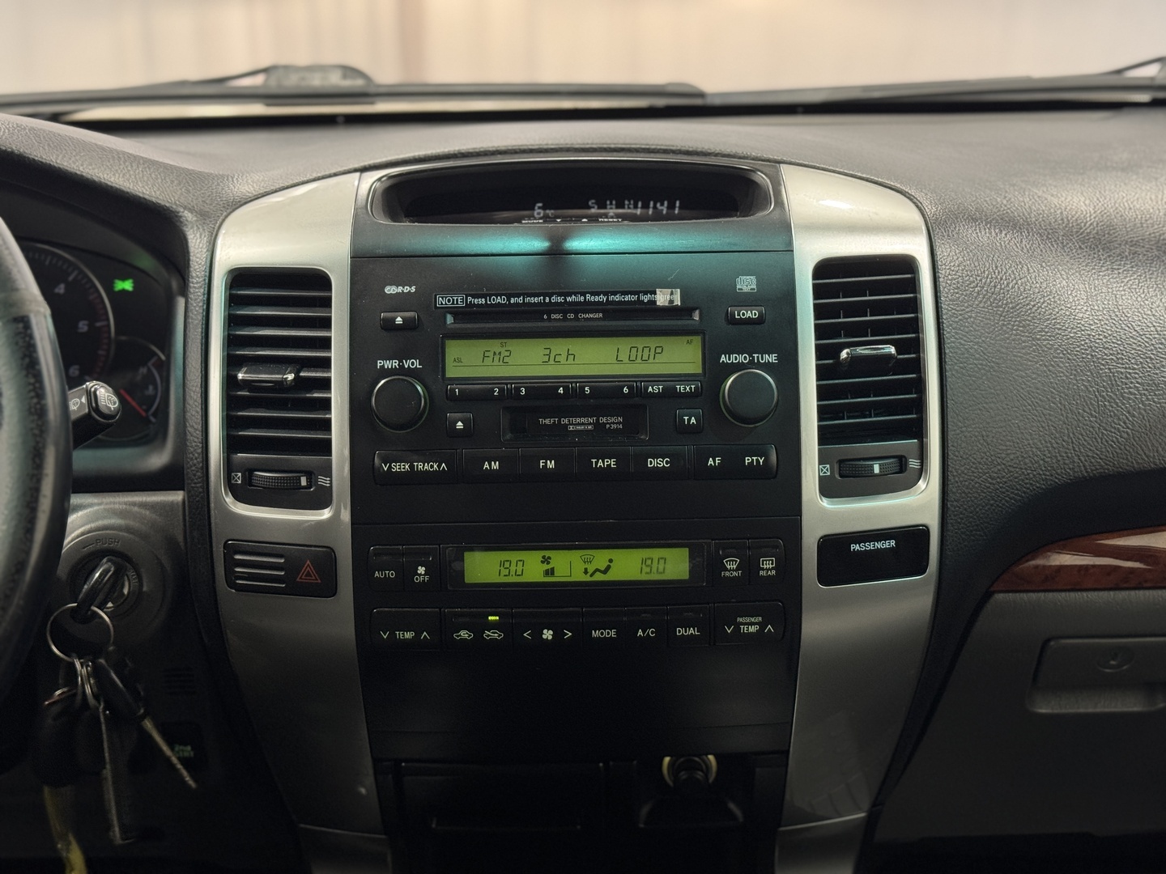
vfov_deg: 30.3
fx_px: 1617
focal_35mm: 48
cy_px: 437
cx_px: 583
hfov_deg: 39.7
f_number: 1.78
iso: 125
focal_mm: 6.76
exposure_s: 1/50
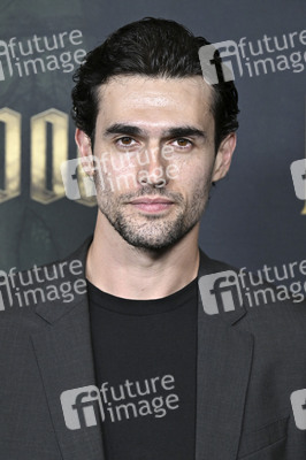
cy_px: 230
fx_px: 1673
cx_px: 153
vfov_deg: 15.7
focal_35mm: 131
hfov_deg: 10.5
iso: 1600
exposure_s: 1/320
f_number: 6.3
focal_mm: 131
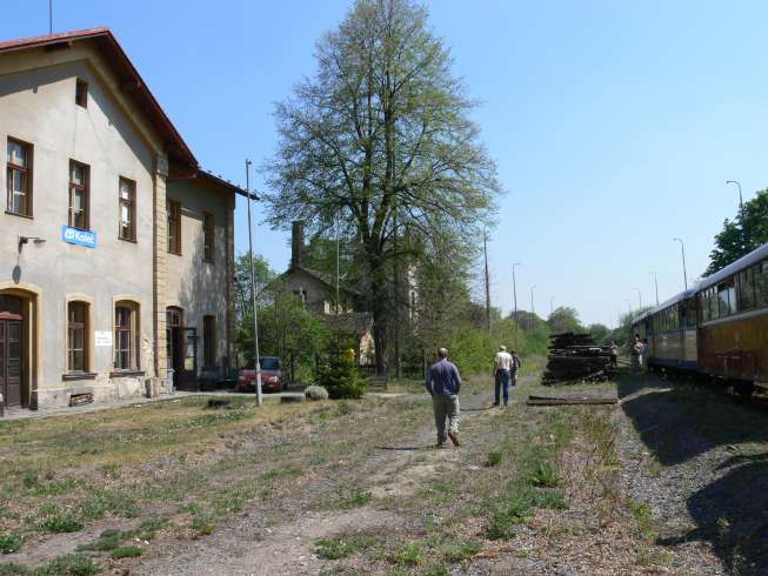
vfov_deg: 40.7
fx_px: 777
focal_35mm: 35
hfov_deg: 52.6
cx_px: 384
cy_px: 288
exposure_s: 1/400
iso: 100
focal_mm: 7.4
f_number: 5.6
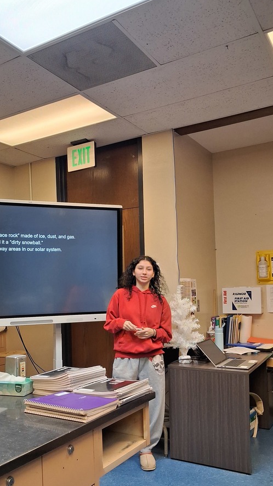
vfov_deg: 57.8
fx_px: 438
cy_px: 275
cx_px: 88
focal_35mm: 34
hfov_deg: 34.3
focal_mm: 4
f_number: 1.8
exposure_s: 1/120
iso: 320
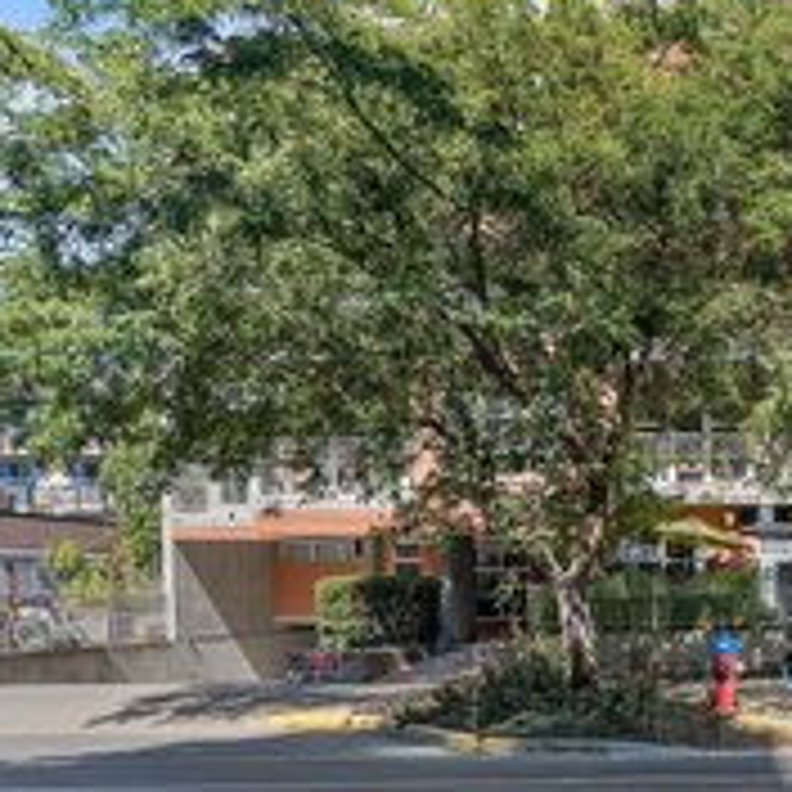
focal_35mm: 42
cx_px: 929
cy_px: 297
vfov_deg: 39.8
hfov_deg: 33.3
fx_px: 1087
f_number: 6.3
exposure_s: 1/800
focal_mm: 20
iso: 500
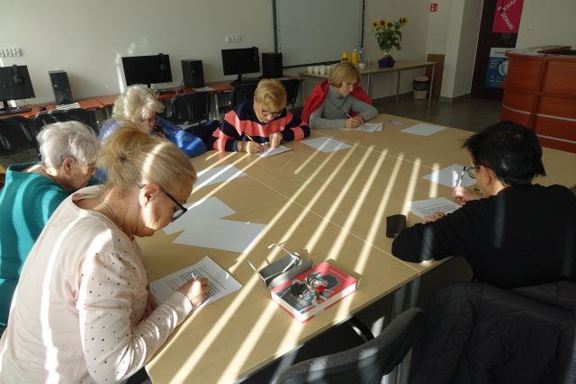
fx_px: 384
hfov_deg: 73.7
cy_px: 192
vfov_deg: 53.2
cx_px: 288
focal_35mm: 24
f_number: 4
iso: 125
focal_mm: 8.8
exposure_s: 1/250
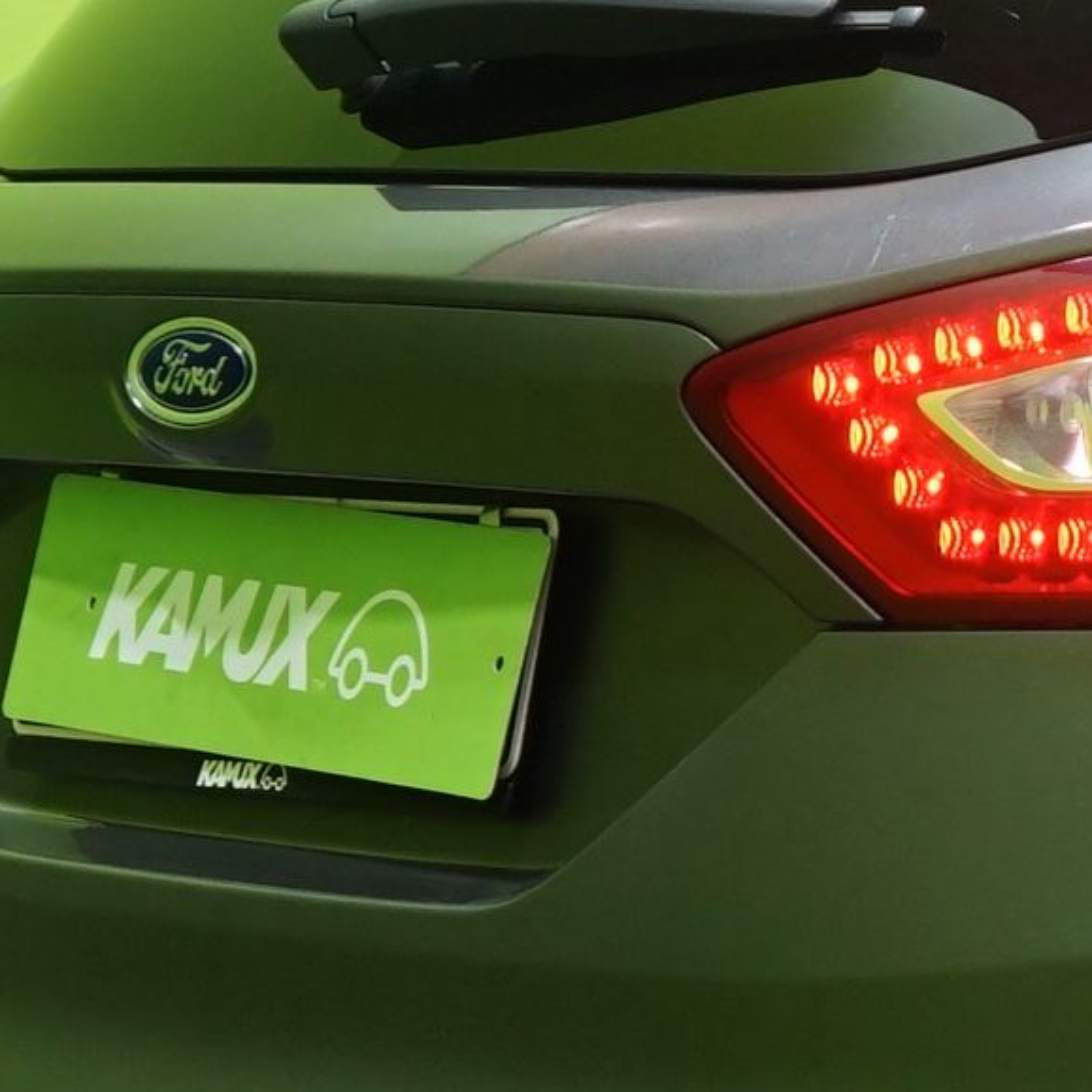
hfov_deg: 7.8
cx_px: 2712
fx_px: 7424
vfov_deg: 8.4
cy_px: 392
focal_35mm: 208
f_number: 5
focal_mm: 36
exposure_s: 1/20
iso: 800
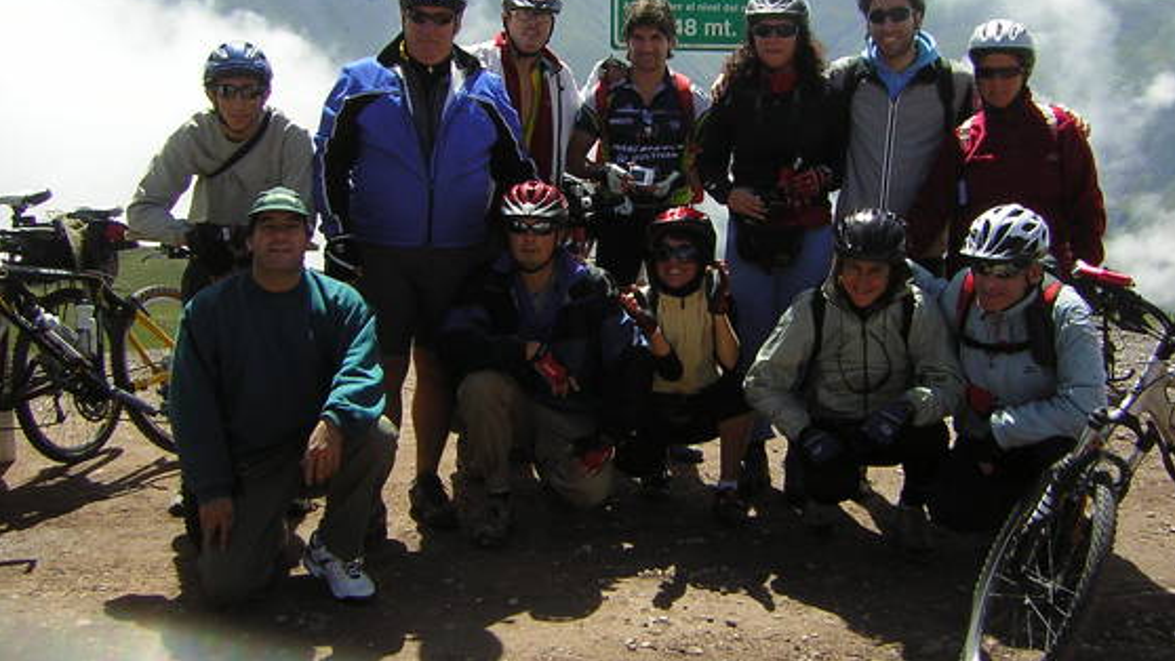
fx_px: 1402
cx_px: 670
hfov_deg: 45.3
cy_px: 243
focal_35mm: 45
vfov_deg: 26.4
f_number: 5.2
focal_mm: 4.7
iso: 50
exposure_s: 1/325
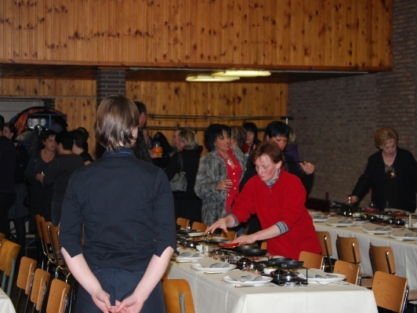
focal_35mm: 90
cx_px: 206
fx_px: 1079
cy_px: 156
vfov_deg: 16.5
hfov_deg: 21.9
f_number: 4
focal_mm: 55
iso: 360
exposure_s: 1/60
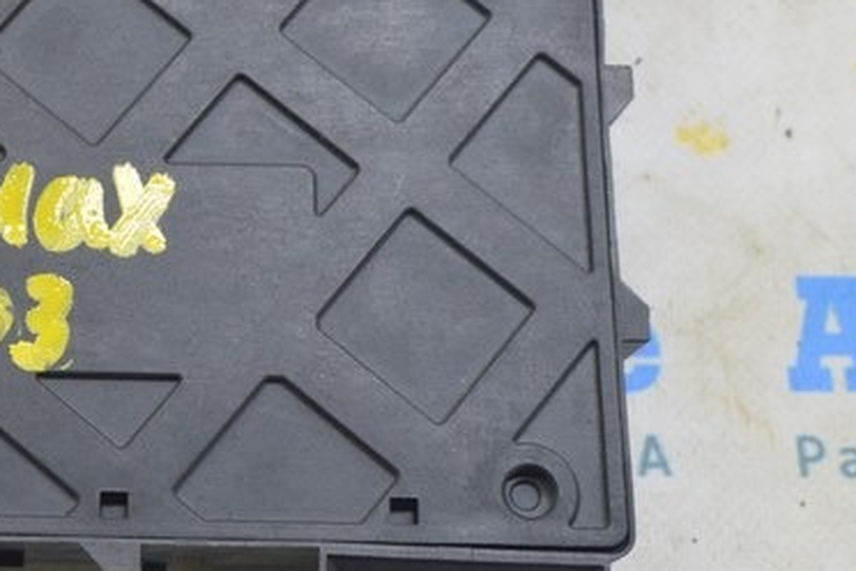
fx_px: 2354
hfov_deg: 19.9
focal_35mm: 99
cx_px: -32
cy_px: 1
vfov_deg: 13.6
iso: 400
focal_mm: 24
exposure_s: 1/20
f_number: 5.6
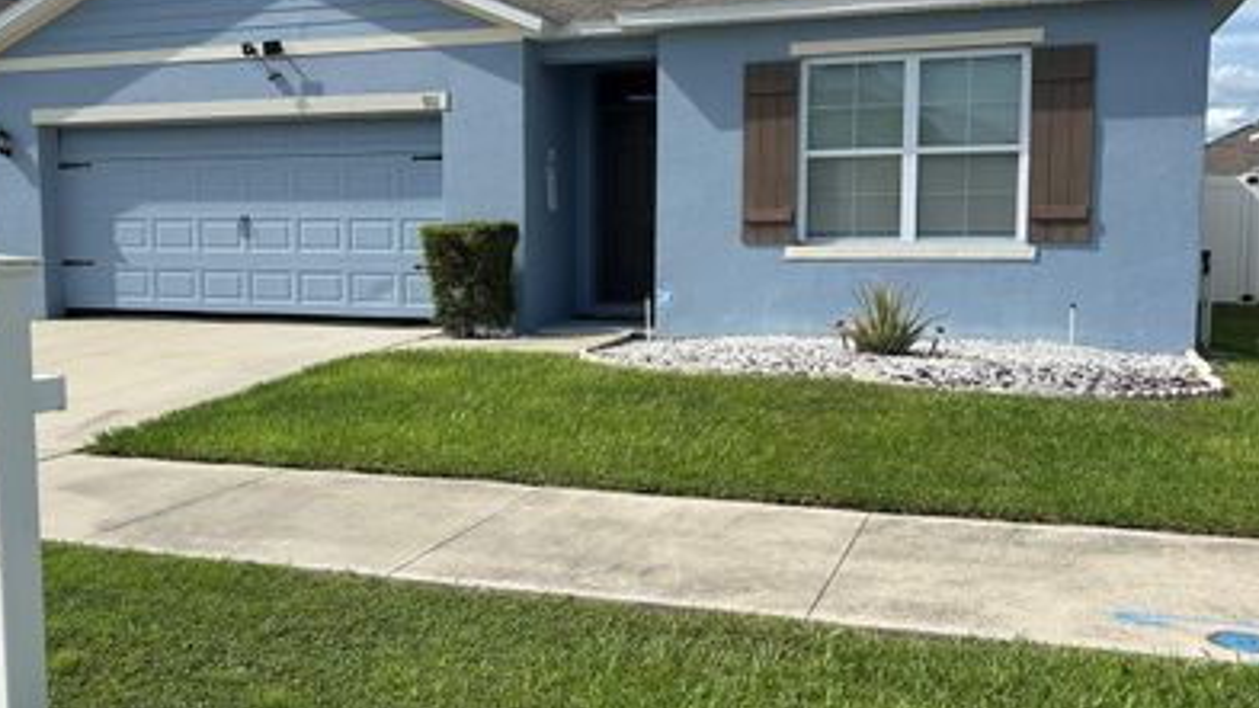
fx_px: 1202
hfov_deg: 55.1
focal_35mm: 36
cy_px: 344
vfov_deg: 32.8
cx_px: 551
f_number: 1.5
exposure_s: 1/5076
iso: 50
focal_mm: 5.7
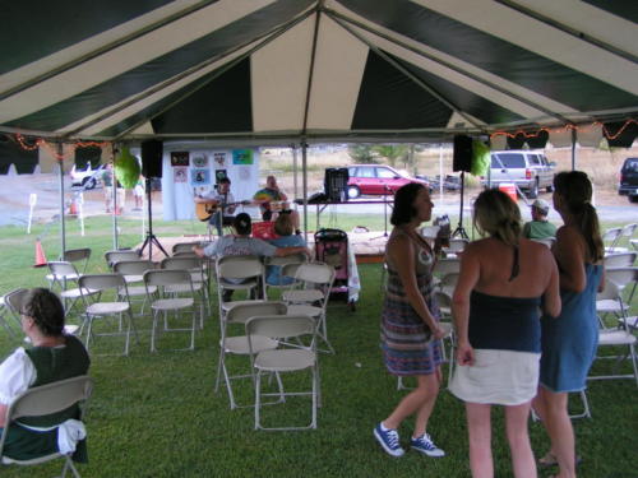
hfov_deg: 49.0
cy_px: 239
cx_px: 319
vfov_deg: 37.7
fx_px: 700
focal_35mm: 38
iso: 100
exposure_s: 1/40
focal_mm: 5.8
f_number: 2.8
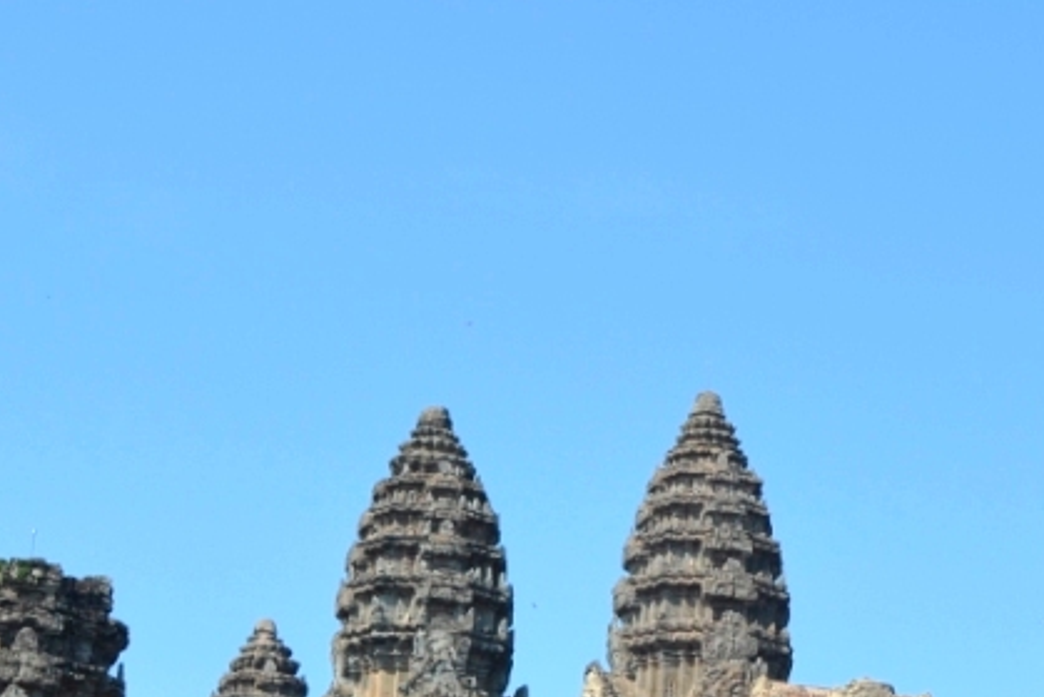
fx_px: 2444
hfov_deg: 23.6
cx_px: 892
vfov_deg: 16.0
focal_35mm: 84
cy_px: 624
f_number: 8
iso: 100
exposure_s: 1/250
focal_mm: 23
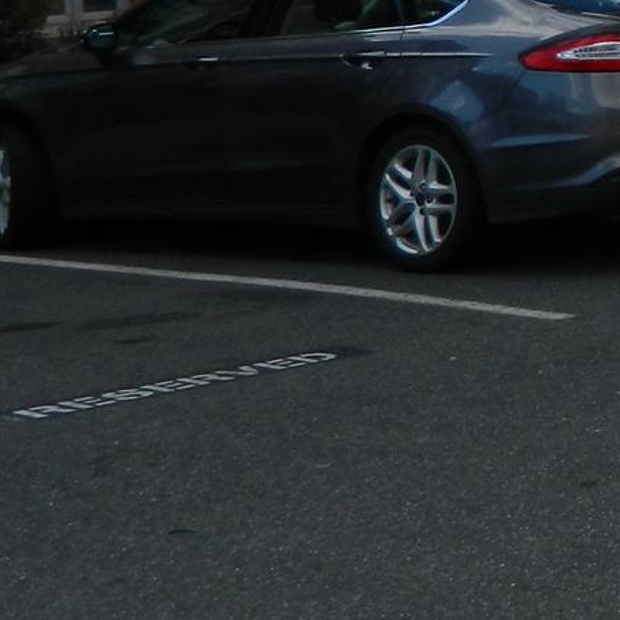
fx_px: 2026
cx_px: 1274
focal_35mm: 100
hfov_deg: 14.3
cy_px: -123
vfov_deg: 16.7
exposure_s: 1/1000
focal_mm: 4.5
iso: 80
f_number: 3.1
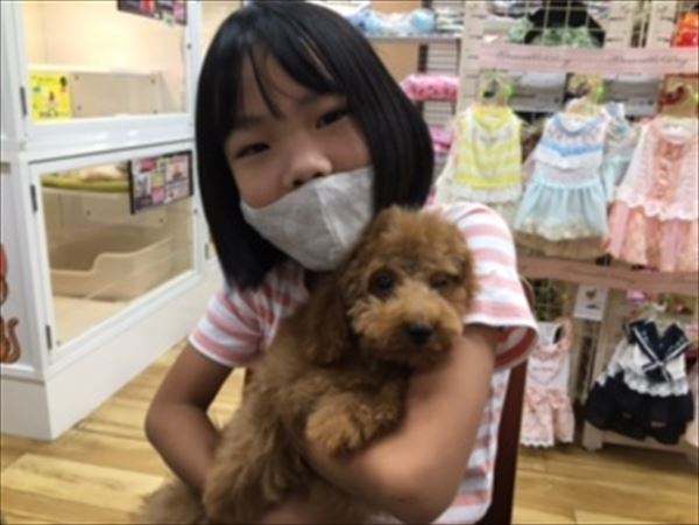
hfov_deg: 61.7
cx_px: 350
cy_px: 262
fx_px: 586
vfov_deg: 48.2
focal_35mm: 29
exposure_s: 1/30
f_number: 2.2
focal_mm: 4.15
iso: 50
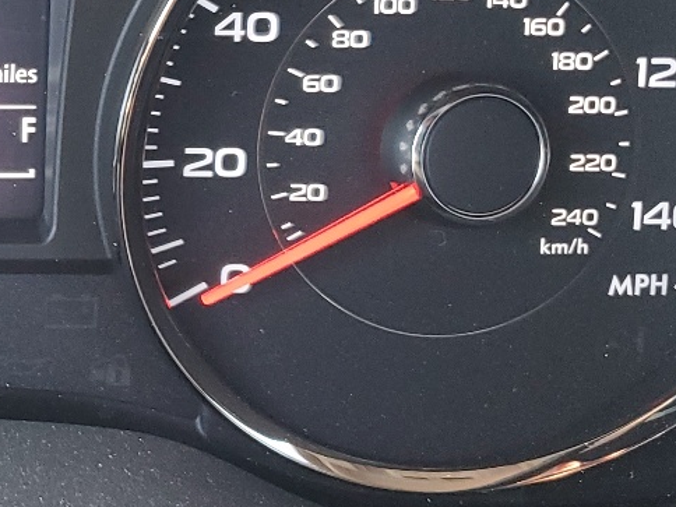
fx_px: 1679
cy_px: 168
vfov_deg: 17.1
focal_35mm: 86
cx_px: -198
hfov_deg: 20.8
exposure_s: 1/60.2
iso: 110
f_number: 1.5
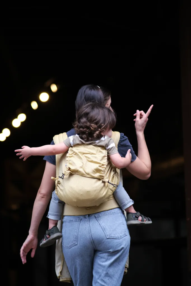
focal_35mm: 128
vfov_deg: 16.0
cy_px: 143
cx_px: 96
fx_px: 1018
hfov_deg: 10.7
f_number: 1.8
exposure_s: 1/500
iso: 640
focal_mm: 85
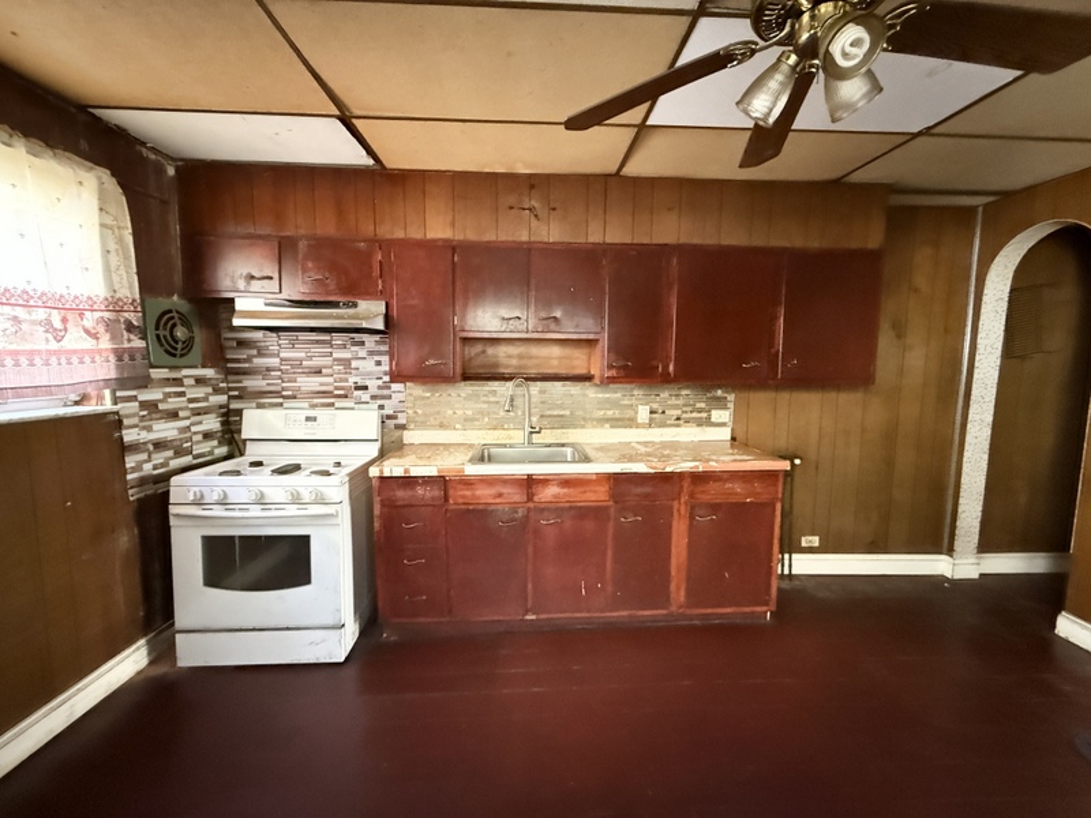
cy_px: 409
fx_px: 441
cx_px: 546
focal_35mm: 14
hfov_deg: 102.1
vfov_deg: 85.7
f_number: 2.2
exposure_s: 1/56
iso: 1600
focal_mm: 2.22
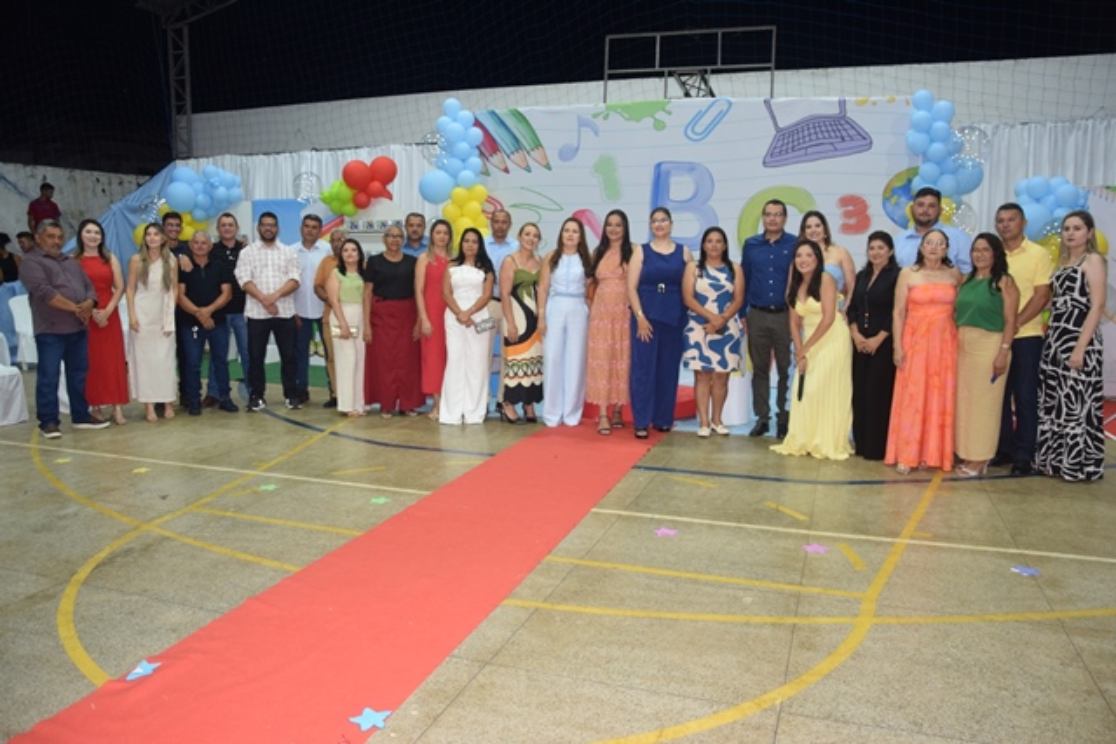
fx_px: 837
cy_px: 372
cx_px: 558
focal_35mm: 27
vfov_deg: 48.0
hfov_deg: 67.4
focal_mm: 18
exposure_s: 1/100
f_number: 5
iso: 800
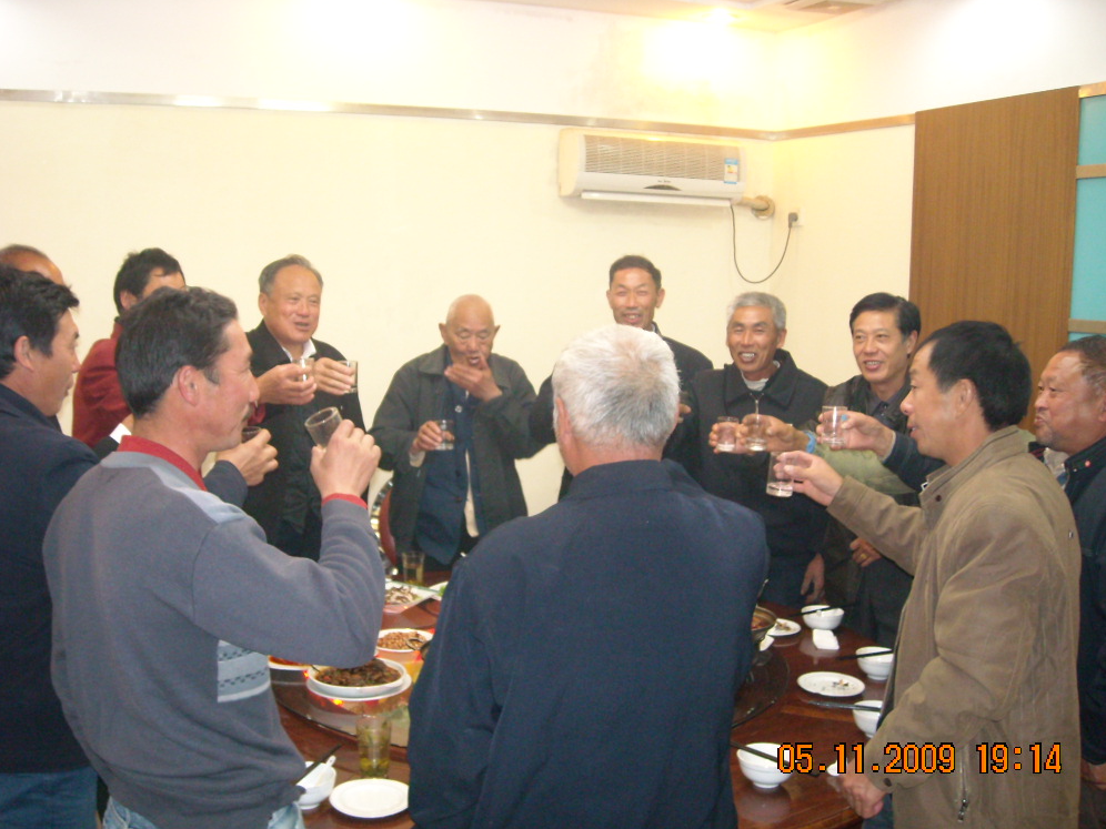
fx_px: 1150
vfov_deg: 39.7
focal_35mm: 36
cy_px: 422
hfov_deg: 51.4
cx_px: 542
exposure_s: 1/27
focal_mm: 5.7
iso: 400
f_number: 2.8
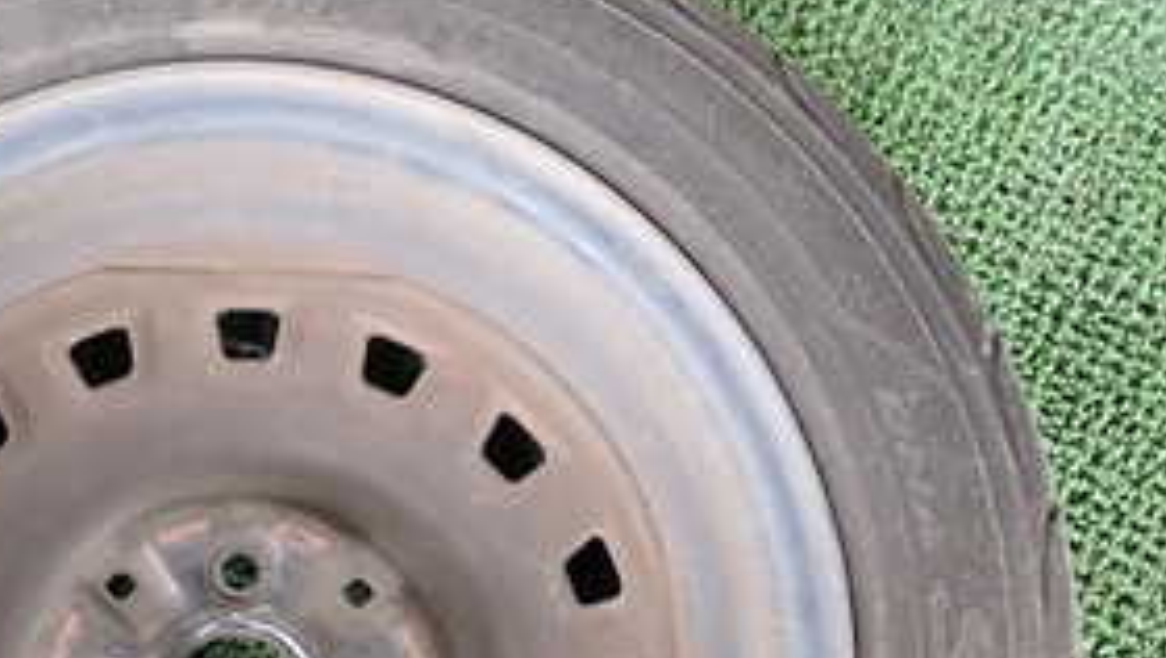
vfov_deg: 16.8
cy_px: 679
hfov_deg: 29.5
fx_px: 2166
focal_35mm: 70
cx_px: 254
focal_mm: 5.4
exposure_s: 1/80
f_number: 2.3
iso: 200
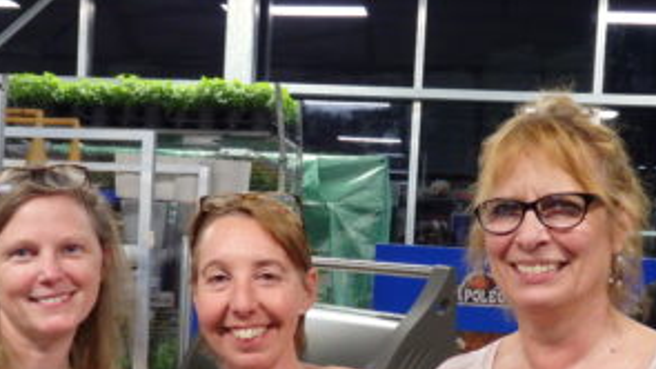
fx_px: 922
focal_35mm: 53
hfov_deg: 39.2
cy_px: 263
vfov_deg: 22.5
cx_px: 312
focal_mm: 7.3
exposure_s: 1/30
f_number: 3.7
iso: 1000
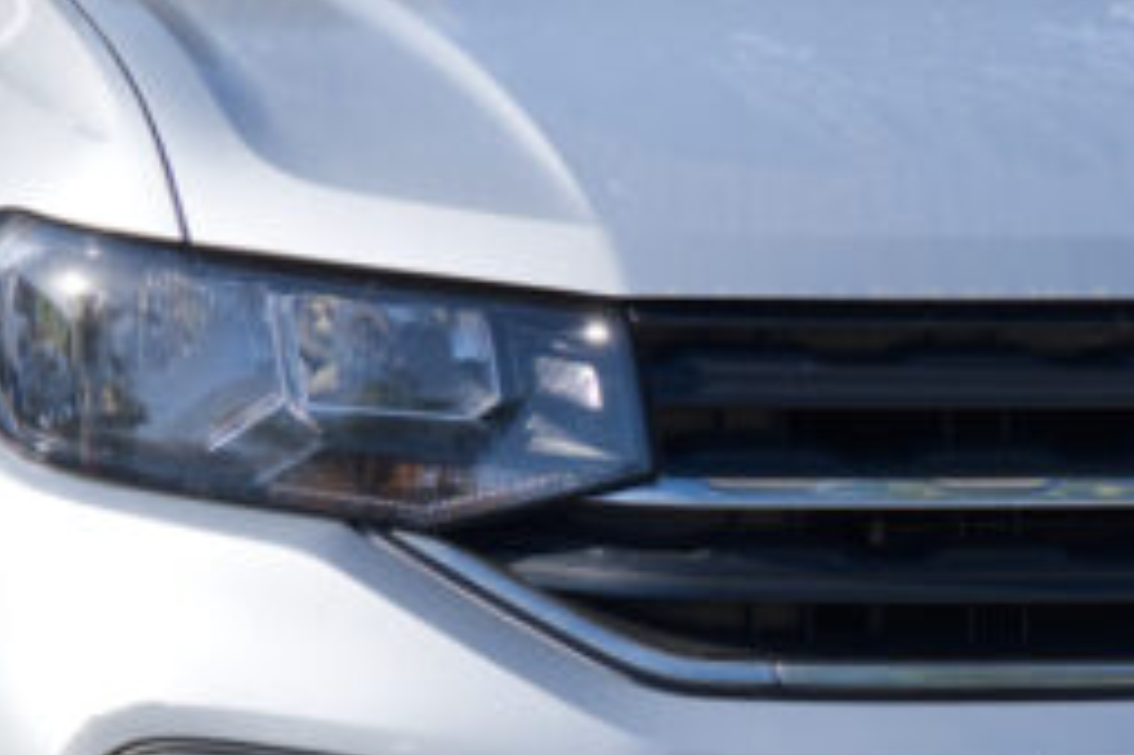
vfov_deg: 9.7
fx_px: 4438
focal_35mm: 141
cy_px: 489
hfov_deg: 14.2
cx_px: 1246
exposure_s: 1/250
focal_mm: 23.5
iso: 160
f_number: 9
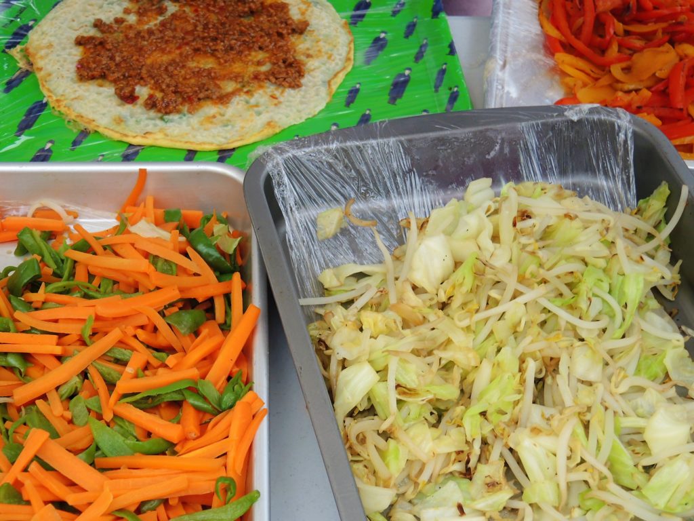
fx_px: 842
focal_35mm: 42
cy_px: 260
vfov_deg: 34.3
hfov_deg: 44.8
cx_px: 347
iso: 100
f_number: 2.5
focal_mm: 9
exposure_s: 1/50
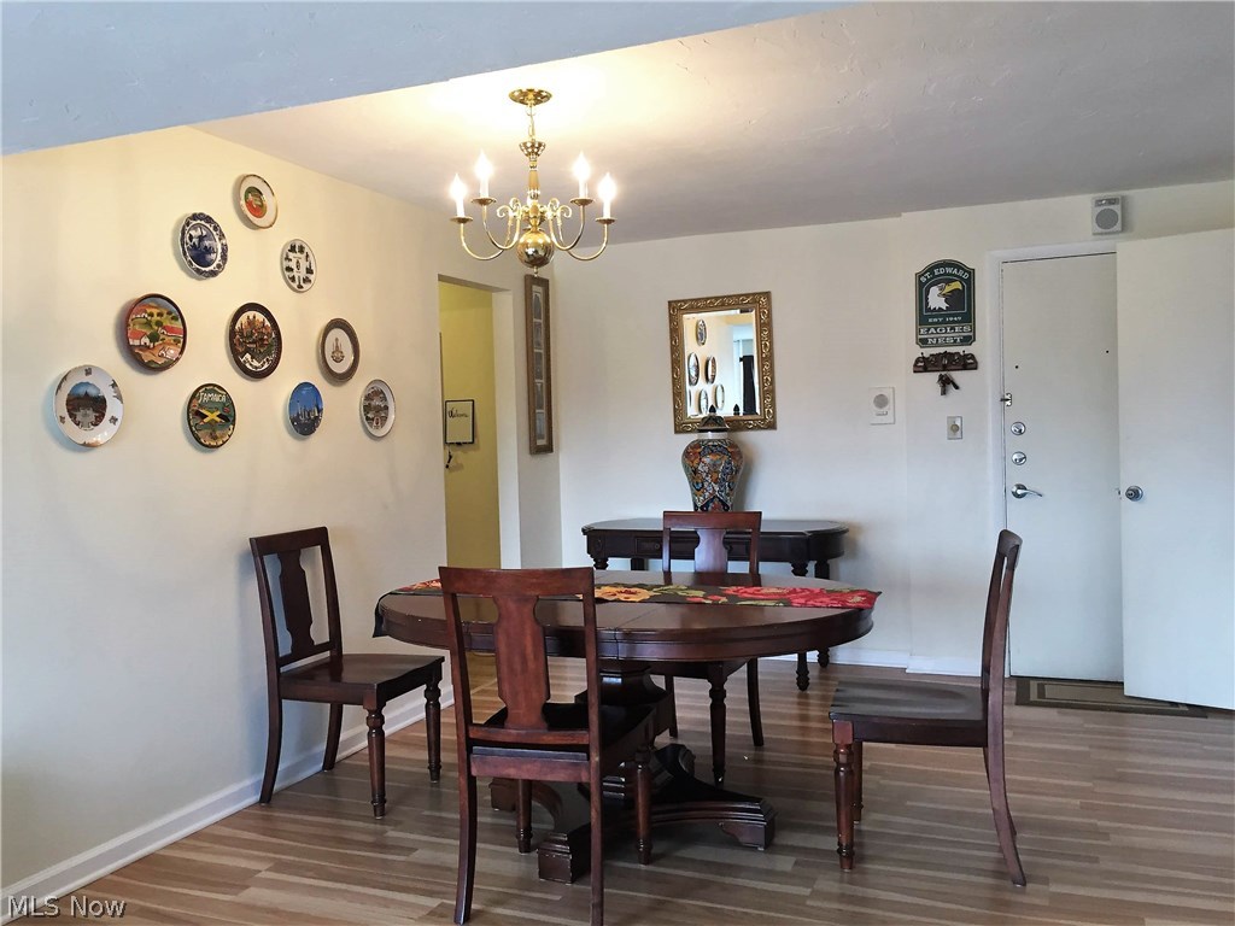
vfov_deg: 48.2
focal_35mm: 29
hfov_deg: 61.7
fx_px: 1035
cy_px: 463
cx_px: 618
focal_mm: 4.15
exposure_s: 1/30
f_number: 2.2
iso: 80
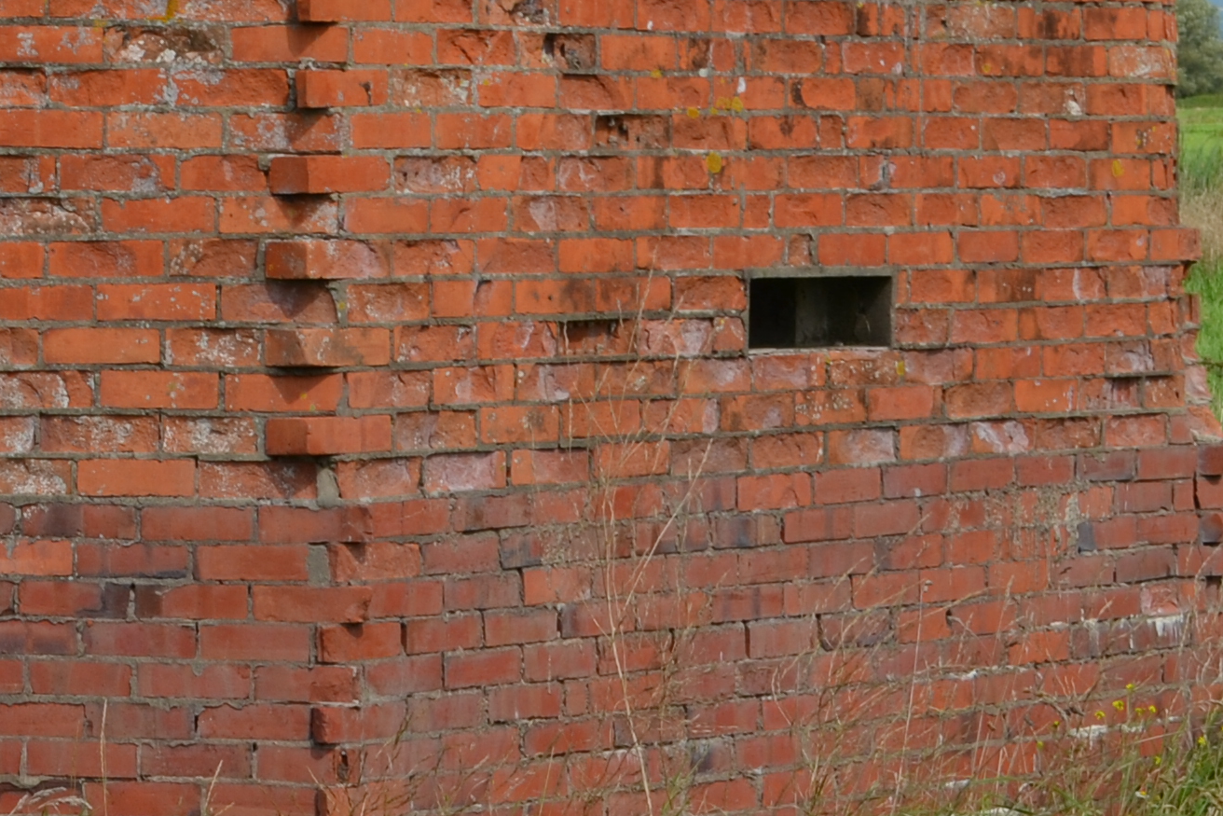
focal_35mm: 137
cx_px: -285
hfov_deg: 14.4
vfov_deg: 10.0
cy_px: 79
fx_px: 4654
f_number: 8
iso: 100
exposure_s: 1/250
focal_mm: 26
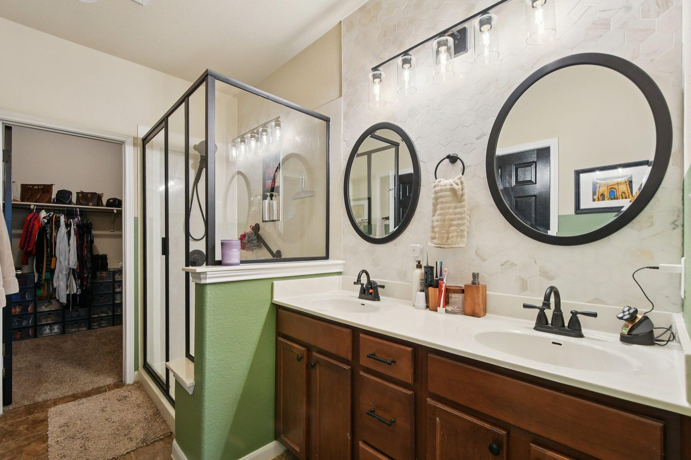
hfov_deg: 100.4
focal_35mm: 15
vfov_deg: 77.3
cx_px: 346
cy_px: 230
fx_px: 288
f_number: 8
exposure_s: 1/25
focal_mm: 10
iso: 400
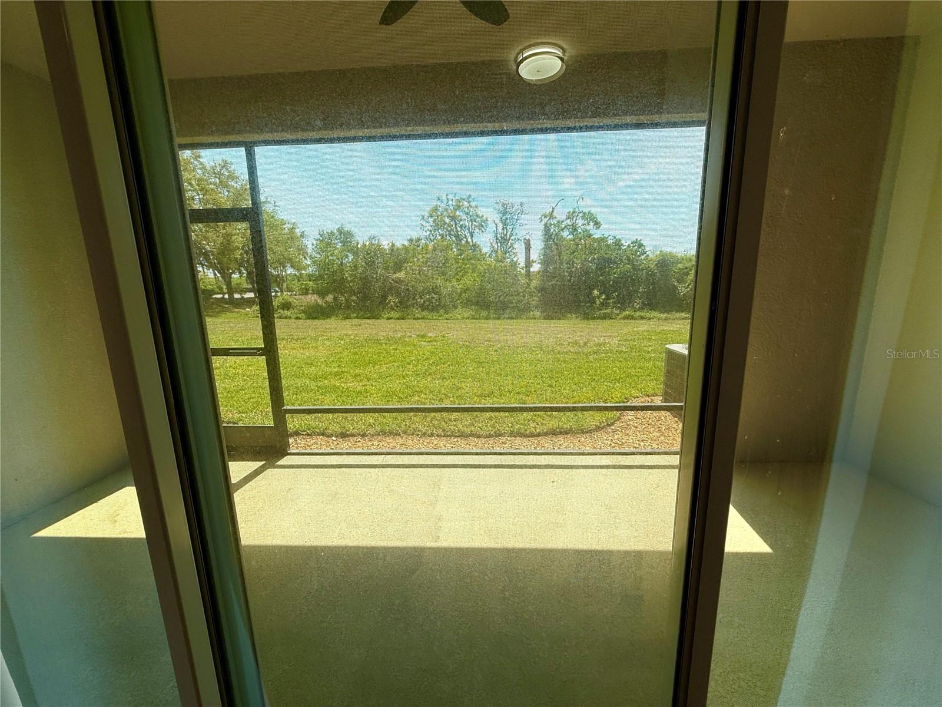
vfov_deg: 85.7
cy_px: 354
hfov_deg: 102.1
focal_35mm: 14
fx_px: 381
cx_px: 471
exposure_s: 1/419
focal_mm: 2.22
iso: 50
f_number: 2.2
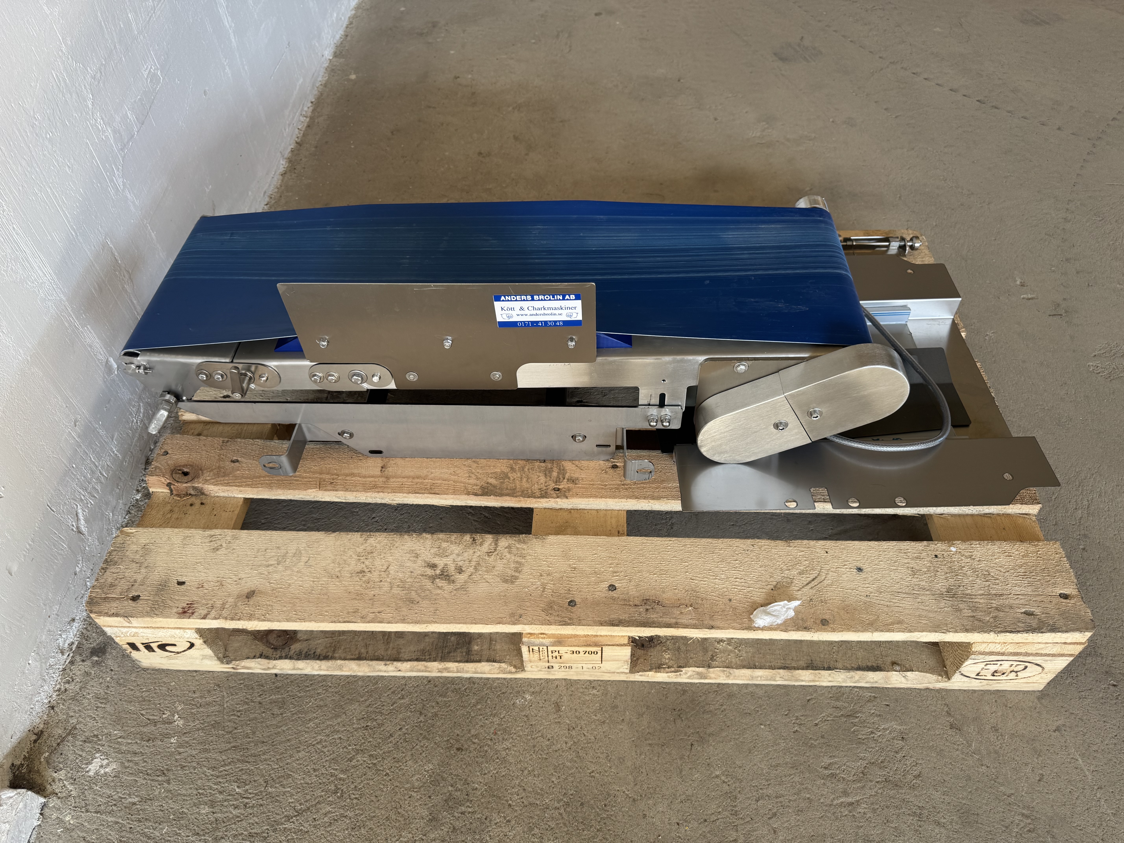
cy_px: 422
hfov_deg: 71.6
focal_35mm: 24
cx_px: 562
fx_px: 779
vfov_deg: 56.8
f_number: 1.78
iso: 80
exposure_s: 1/121
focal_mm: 6.76
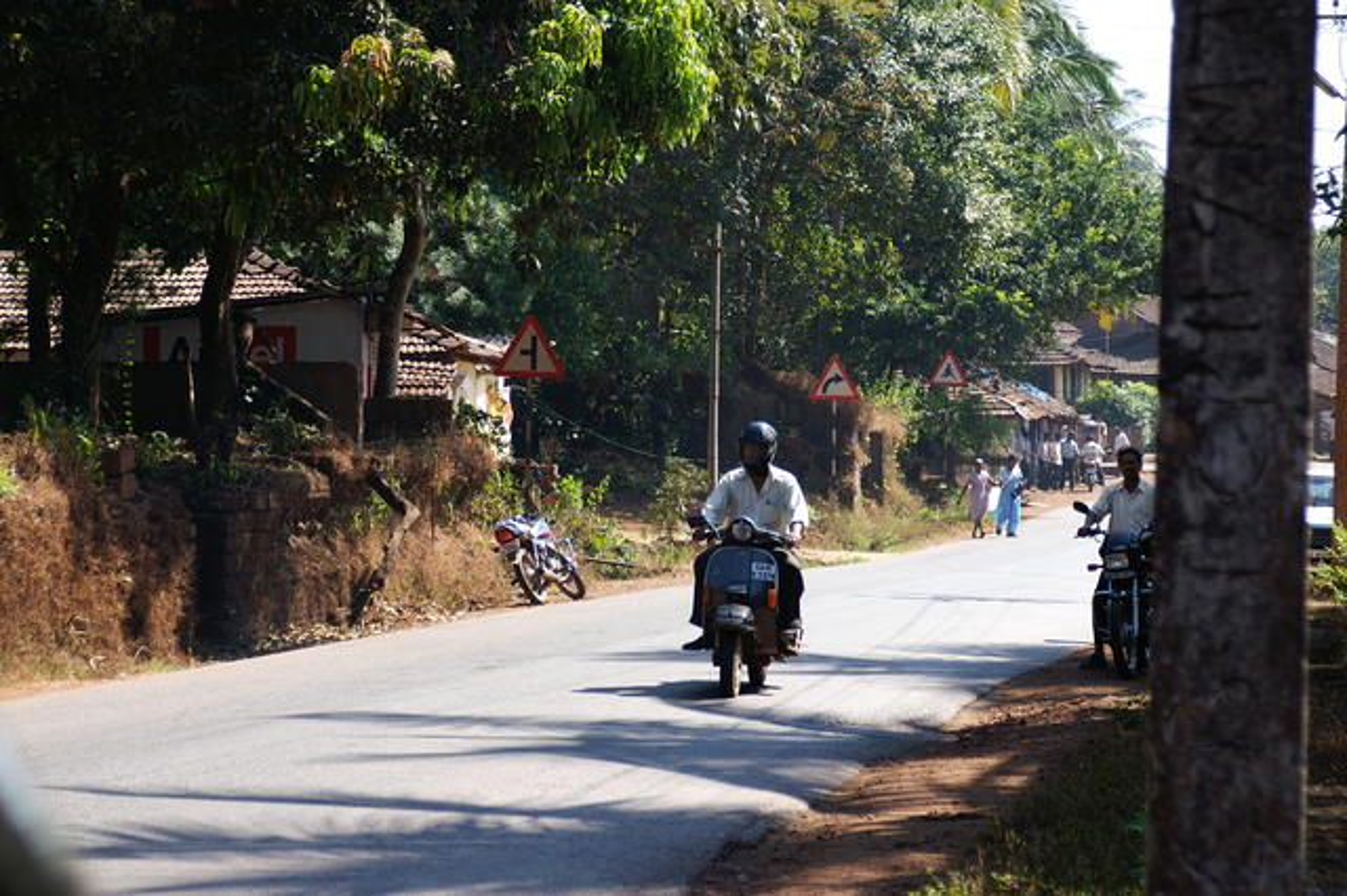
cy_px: 448
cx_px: 674
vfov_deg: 13.0
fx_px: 3927
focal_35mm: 105
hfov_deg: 19.5
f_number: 5
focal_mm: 70
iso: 100
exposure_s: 1/400
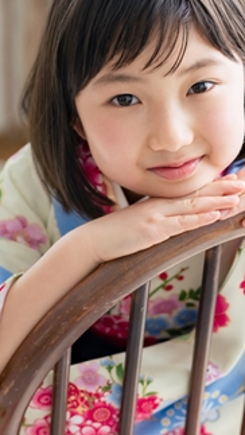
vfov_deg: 17.8
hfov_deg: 10.1
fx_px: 1384
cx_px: 71
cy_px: 188
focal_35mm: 120
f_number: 2.2
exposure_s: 1/400
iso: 160
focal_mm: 50
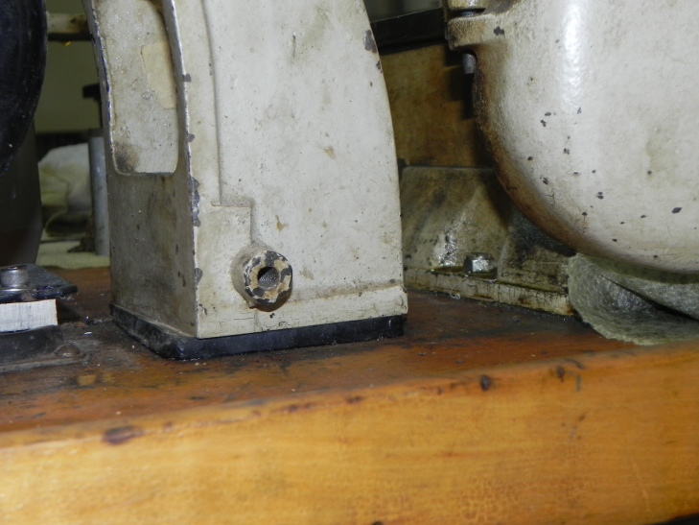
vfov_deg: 25.2
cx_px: 350
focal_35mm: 58
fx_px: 1171
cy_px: 262
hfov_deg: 33.2
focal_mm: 10.3
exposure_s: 1/30
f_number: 3.5
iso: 200
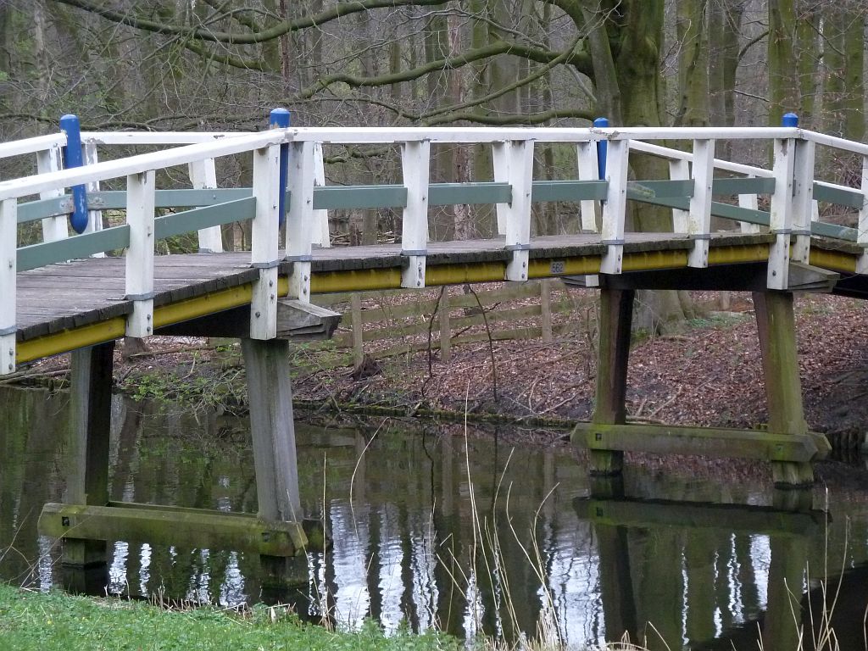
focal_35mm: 111
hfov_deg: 17.7
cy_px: 326
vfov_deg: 13.3
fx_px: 2783
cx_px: 434
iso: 320
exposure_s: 1/40
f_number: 4.4
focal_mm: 18.2
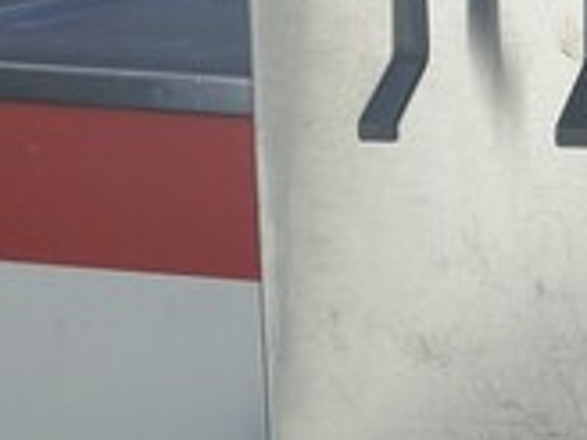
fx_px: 1645
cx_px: 1081
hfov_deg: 16.6
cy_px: 50
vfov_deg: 15.1
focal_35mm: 97
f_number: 2.4
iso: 50
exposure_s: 1/665
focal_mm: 4.3
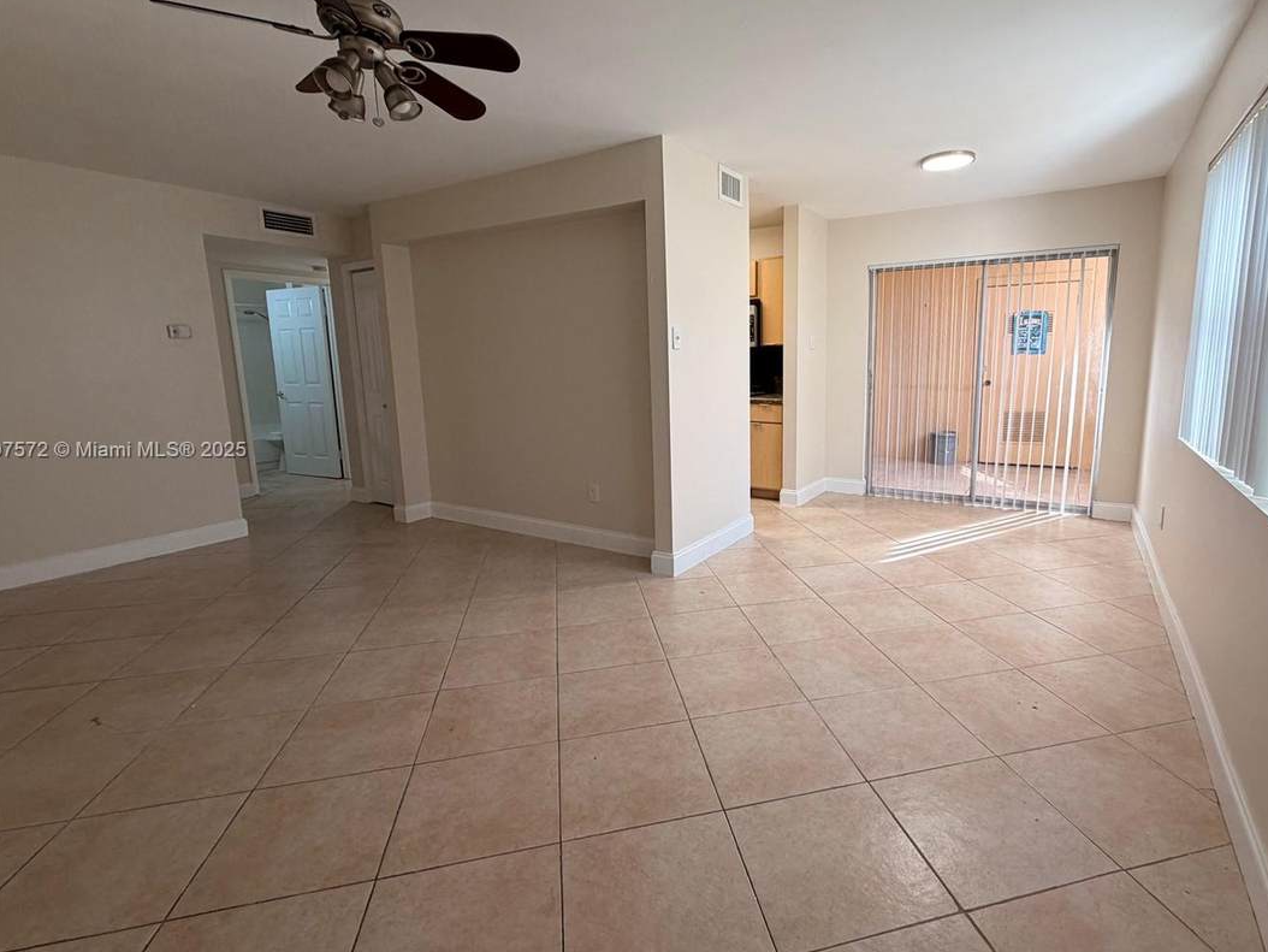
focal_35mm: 17
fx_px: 623
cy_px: 451
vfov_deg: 74.7
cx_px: 709
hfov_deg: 90.6
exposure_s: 1/120
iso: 125
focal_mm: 2.22
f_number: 2.2
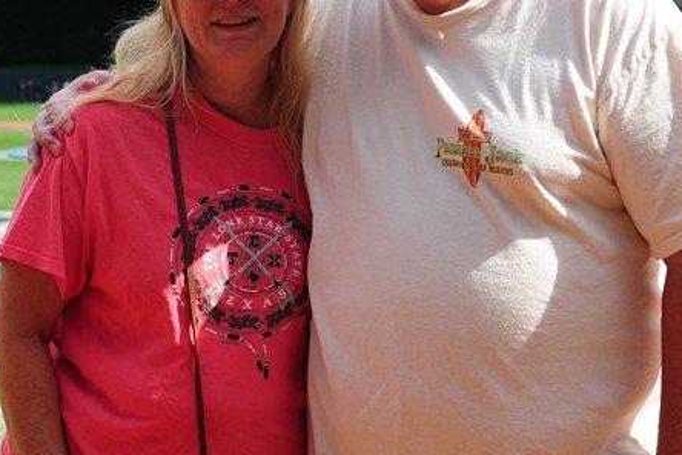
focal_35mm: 90
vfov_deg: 15.1
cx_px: 184
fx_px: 1705
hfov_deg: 22.4
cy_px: 93
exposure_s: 1/1600
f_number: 4
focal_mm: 40
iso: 400
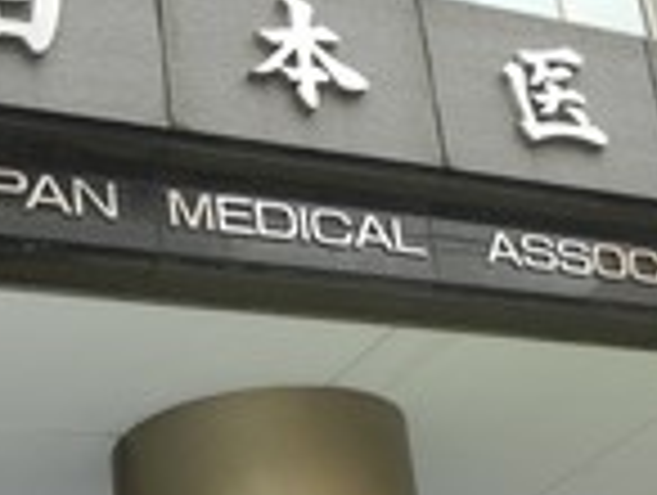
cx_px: 468
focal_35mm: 93
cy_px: 162
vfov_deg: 15.9
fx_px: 1768
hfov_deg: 20.9
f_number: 3.6
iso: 230
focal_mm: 6.2
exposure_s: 1/86.3
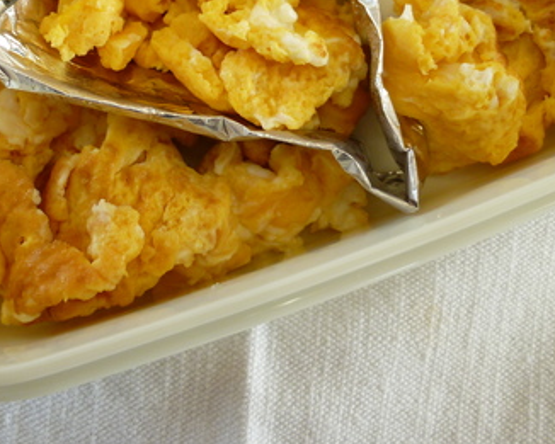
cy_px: 70
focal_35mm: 46
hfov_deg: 40.2
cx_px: 233
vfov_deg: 31.6
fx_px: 756
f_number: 2.2
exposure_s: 1/100
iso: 80
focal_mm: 4.3
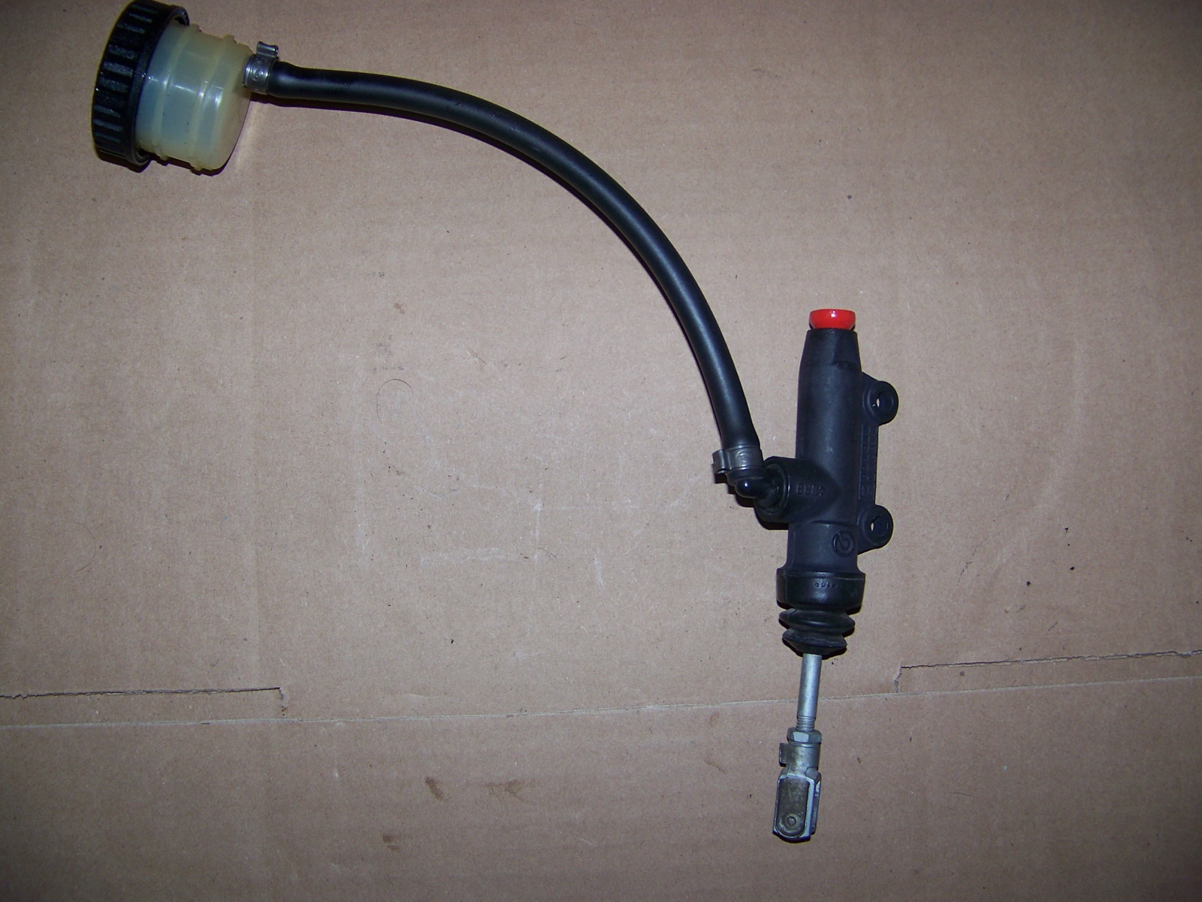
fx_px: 1250
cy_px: 451
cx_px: 601
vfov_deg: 39.7
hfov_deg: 51.4
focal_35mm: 36
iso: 64
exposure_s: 1/30
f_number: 2.8
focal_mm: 5.85
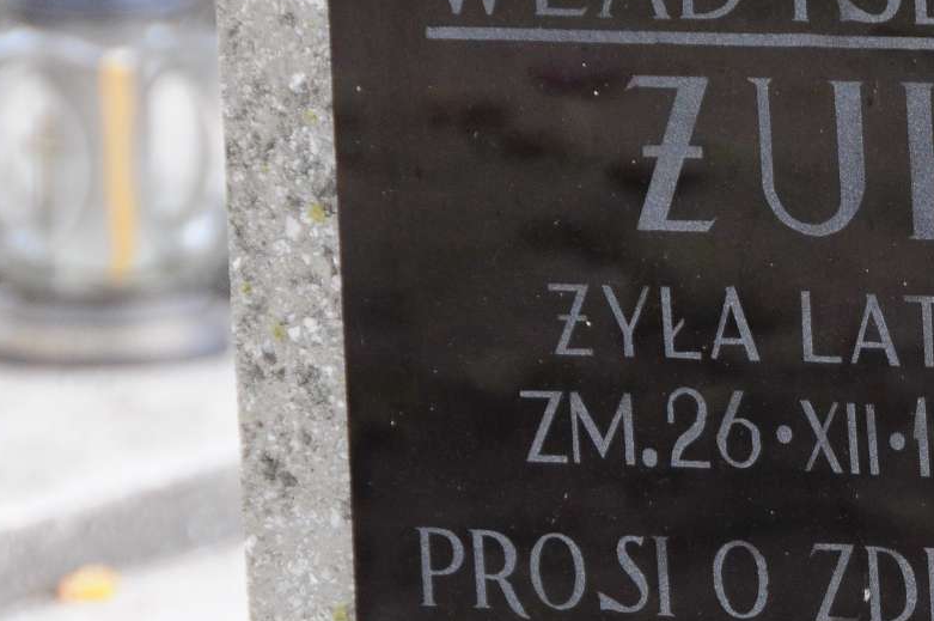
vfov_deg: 3.2
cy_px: 392
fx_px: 11206
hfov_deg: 4.8
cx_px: 887
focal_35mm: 432
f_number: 7.1
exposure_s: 1/160
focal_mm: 105
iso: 500
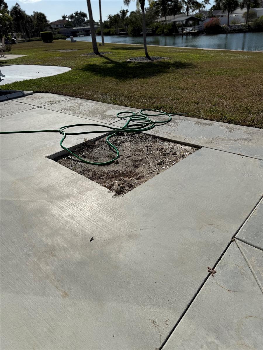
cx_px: 132
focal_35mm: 24
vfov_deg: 71.6
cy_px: 175
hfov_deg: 56.8
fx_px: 243
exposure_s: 1/14286
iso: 80
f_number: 1.78
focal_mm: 6.76
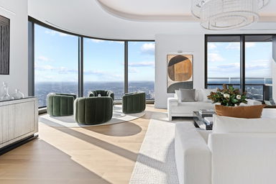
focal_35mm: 20
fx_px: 153
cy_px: 80
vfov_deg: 61.7
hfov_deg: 83.4
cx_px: 160
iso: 100
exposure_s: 1/30
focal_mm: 16
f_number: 5.6
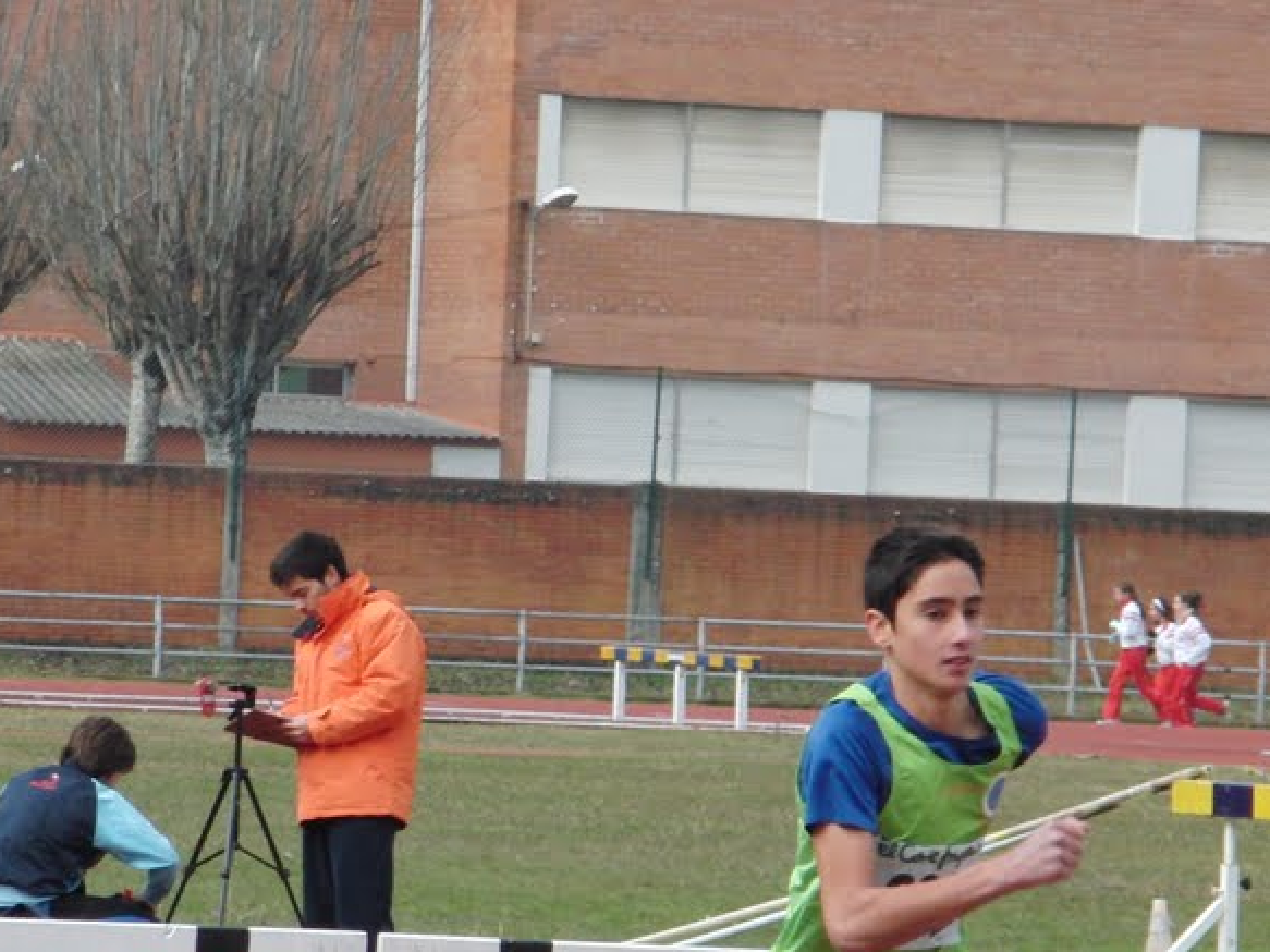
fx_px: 13792
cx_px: 377
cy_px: 590
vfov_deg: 4.0
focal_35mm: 376
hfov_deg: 5.3
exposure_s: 1/320
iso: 200
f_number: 4.4
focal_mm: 37.9
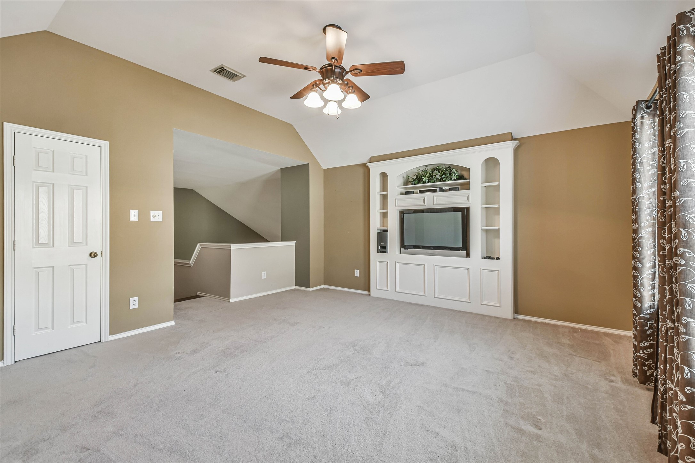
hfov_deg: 100.4
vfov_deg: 77.3
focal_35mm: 15
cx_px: 348
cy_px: 232
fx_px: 290
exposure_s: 1/6
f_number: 8
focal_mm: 10
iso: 400
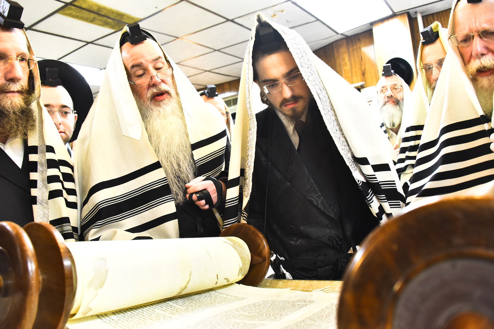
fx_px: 384
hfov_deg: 65.5
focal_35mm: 28
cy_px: 164
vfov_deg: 46.4
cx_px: 247
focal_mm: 28
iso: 4000
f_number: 5.6
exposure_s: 1/80
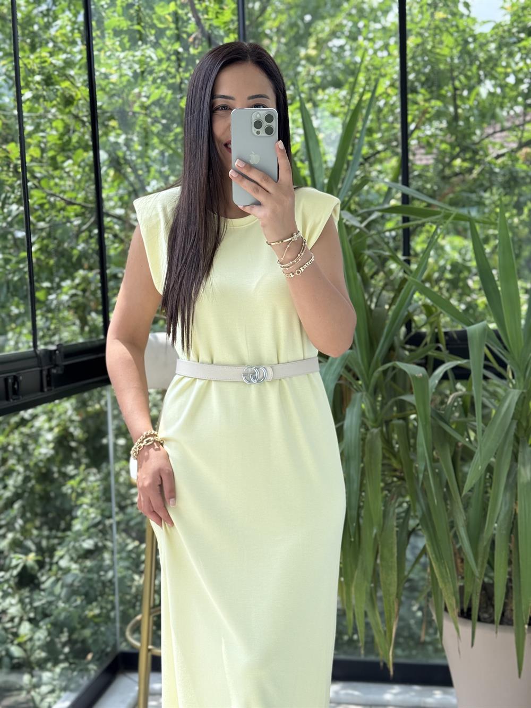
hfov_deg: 30.3
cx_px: 266
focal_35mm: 48
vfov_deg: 39.7
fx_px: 982
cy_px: 354
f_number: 1.78
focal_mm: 6.76
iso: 64
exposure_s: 1/451
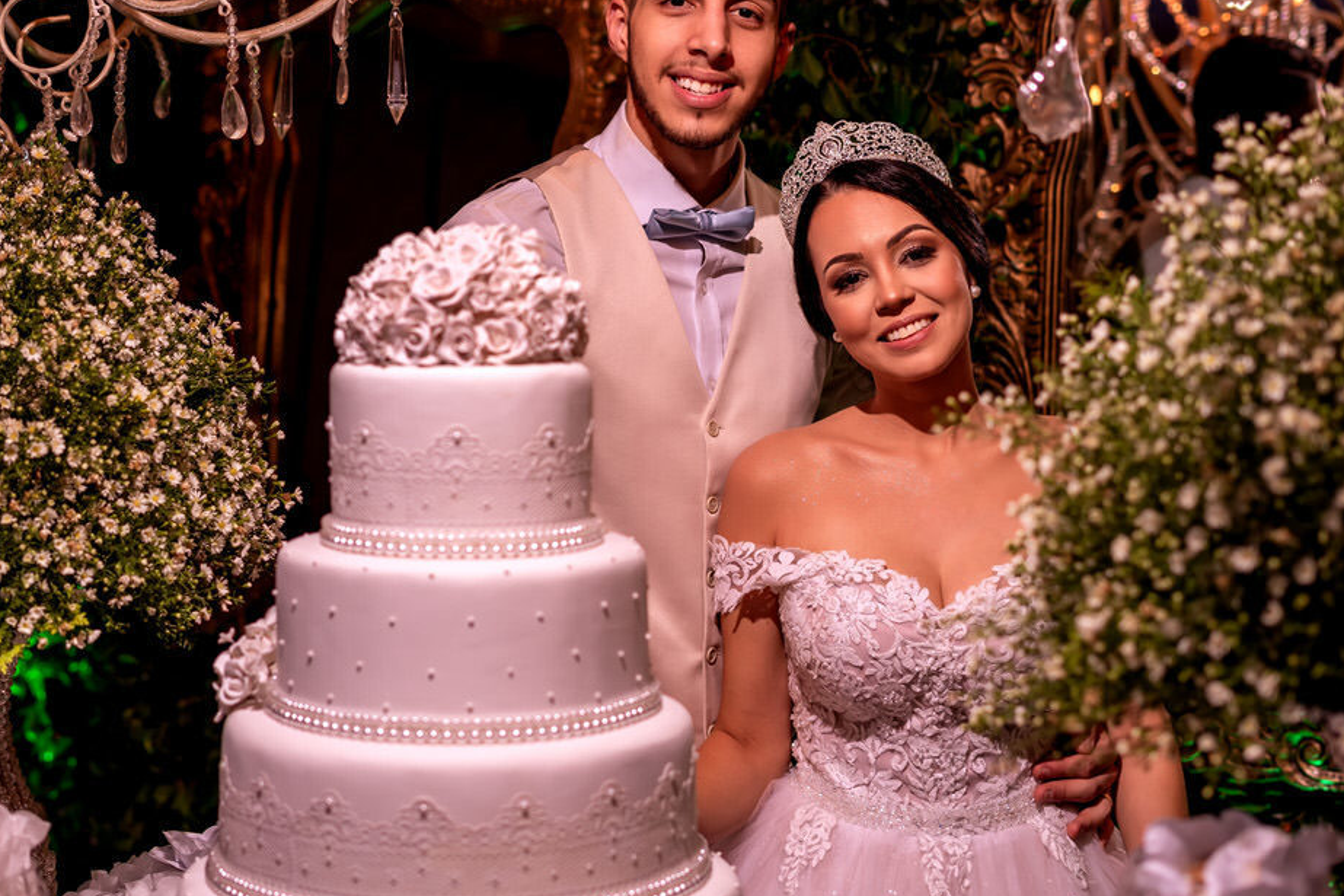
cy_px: 412
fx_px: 2426
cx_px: 625
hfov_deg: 31.0
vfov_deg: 20.9
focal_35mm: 65
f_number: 2.8
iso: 200
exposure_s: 1/160
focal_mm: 50
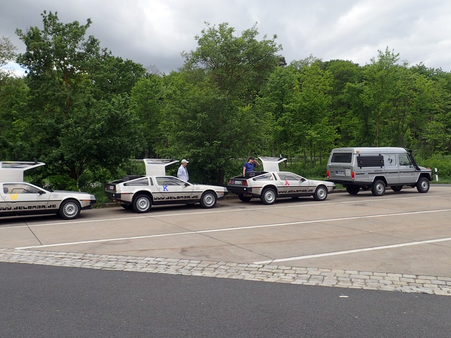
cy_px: 151
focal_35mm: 35
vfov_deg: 40.6
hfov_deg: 52.5
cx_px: 194
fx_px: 456
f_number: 3.2
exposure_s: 1/500
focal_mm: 5.5
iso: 100
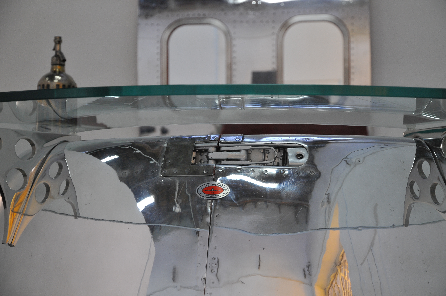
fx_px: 928
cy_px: 148
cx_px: 223
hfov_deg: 27.0
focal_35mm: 75
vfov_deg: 18.1
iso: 280
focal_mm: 50
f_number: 5
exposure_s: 1/50
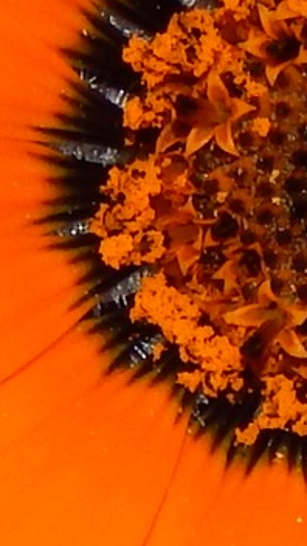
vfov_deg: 10.1
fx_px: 3083
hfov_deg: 5.7
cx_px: 380
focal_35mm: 213
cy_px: 157
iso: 125
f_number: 8.6
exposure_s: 1/200
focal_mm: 15.3
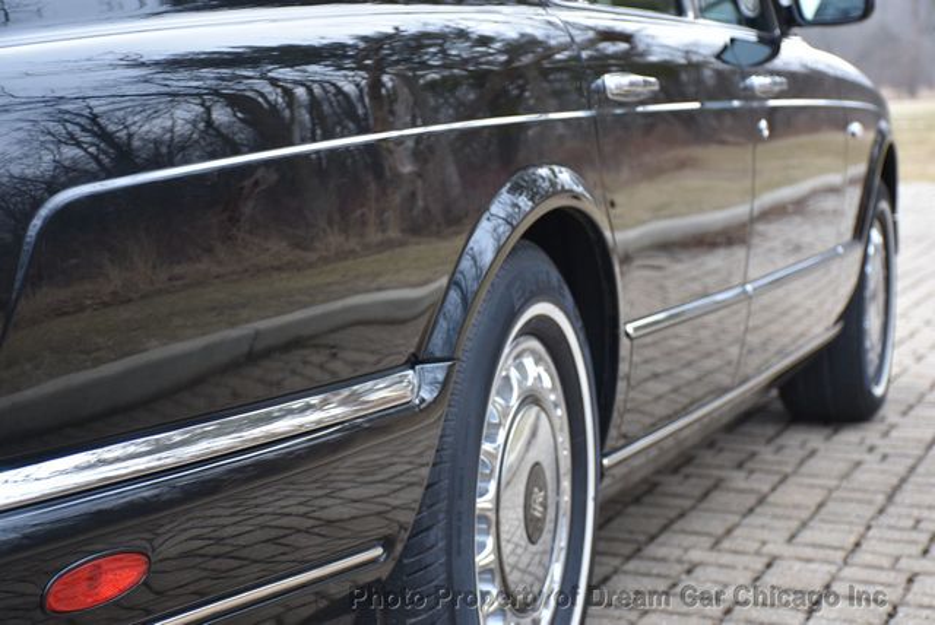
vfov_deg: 17.5
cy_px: 312
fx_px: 2028
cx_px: 468
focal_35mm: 78
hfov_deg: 26.0
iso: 560
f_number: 4.8
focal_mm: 52
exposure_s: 1/60
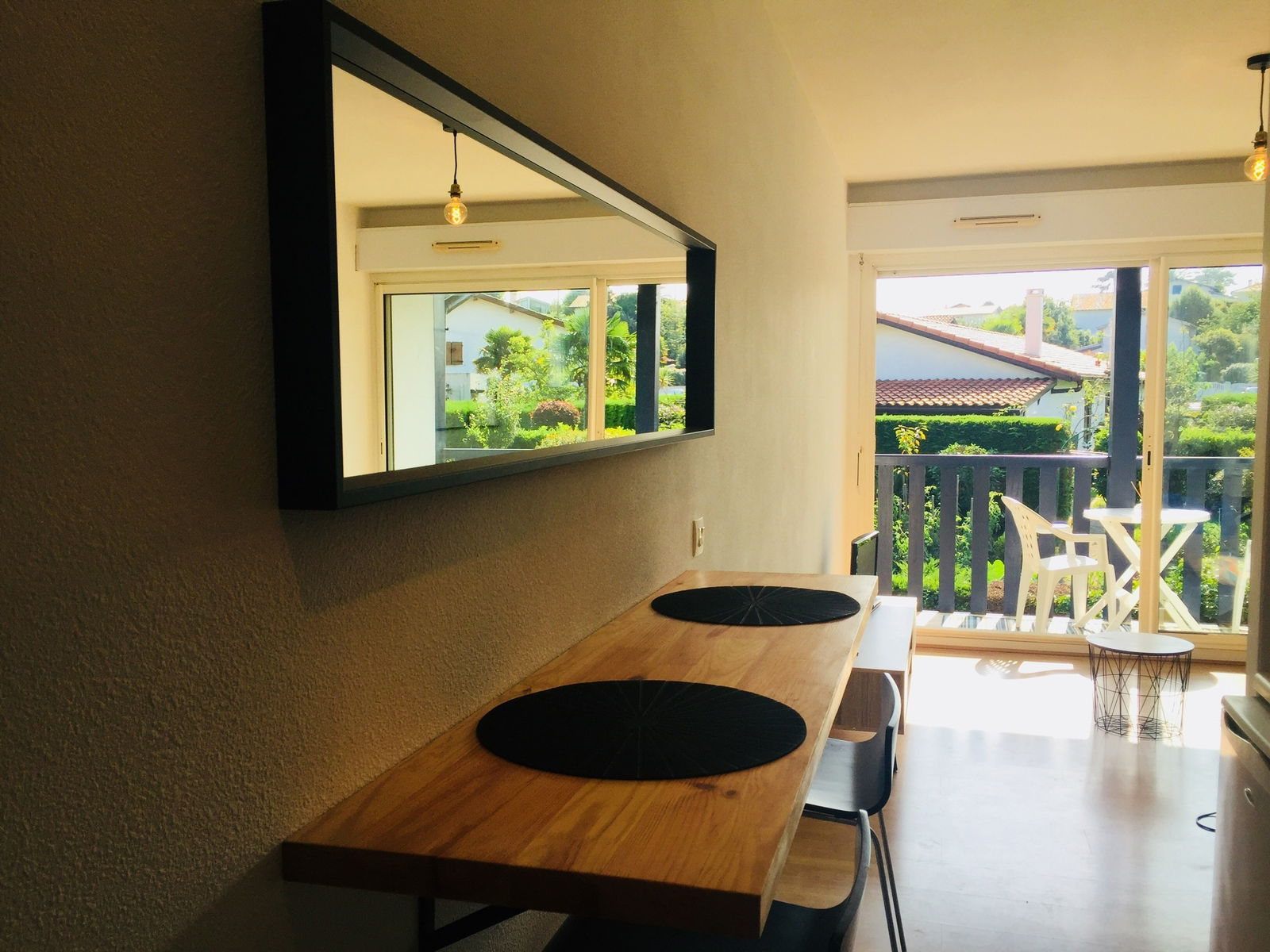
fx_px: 1064
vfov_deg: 48.2
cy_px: 476
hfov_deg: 61.7
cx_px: 635
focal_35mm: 29
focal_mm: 4.15
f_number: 2.2
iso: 32
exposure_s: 1/501
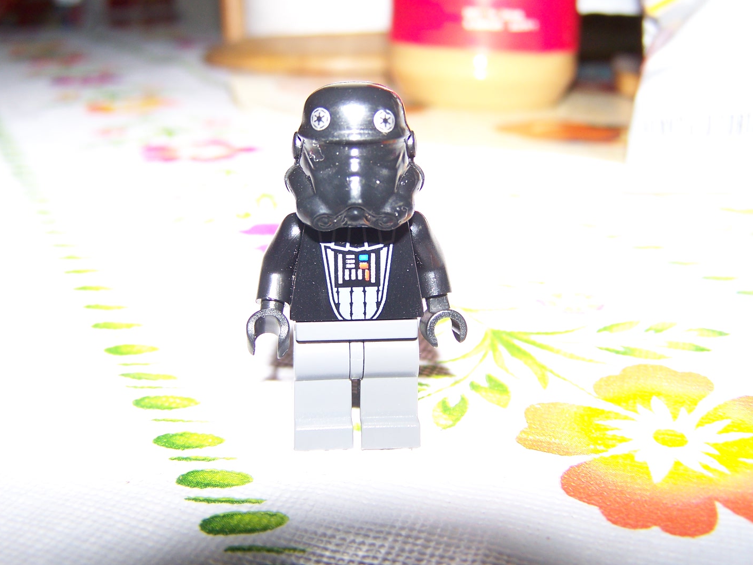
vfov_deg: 36.0
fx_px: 870
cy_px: 268
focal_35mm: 40
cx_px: 374
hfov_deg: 46.8
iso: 80
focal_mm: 6.3
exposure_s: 1/60
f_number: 2.8
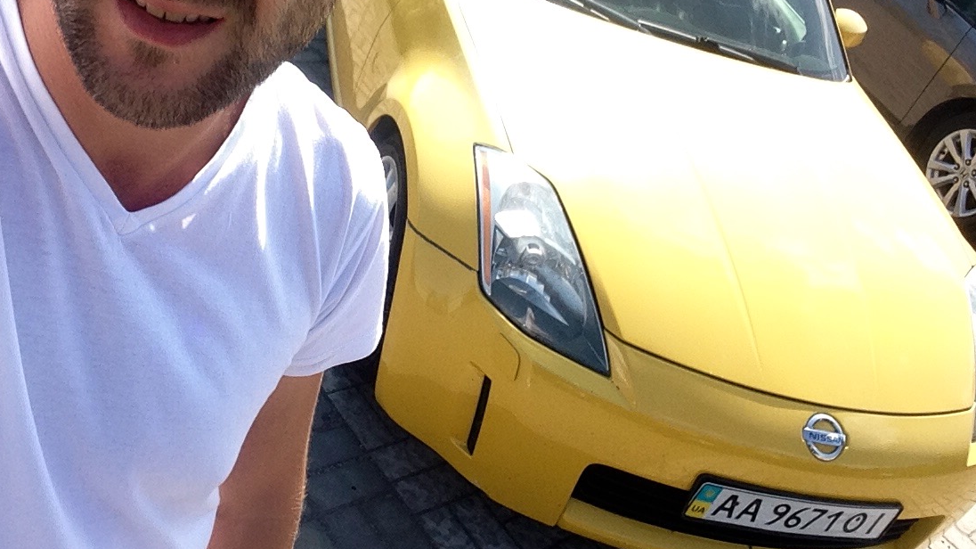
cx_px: 438
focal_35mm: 42
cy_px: 146
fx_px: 1087
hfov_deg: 48.3
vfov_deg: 28.0
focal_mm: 2.15
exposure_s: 1/705
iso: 50
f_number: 2.4
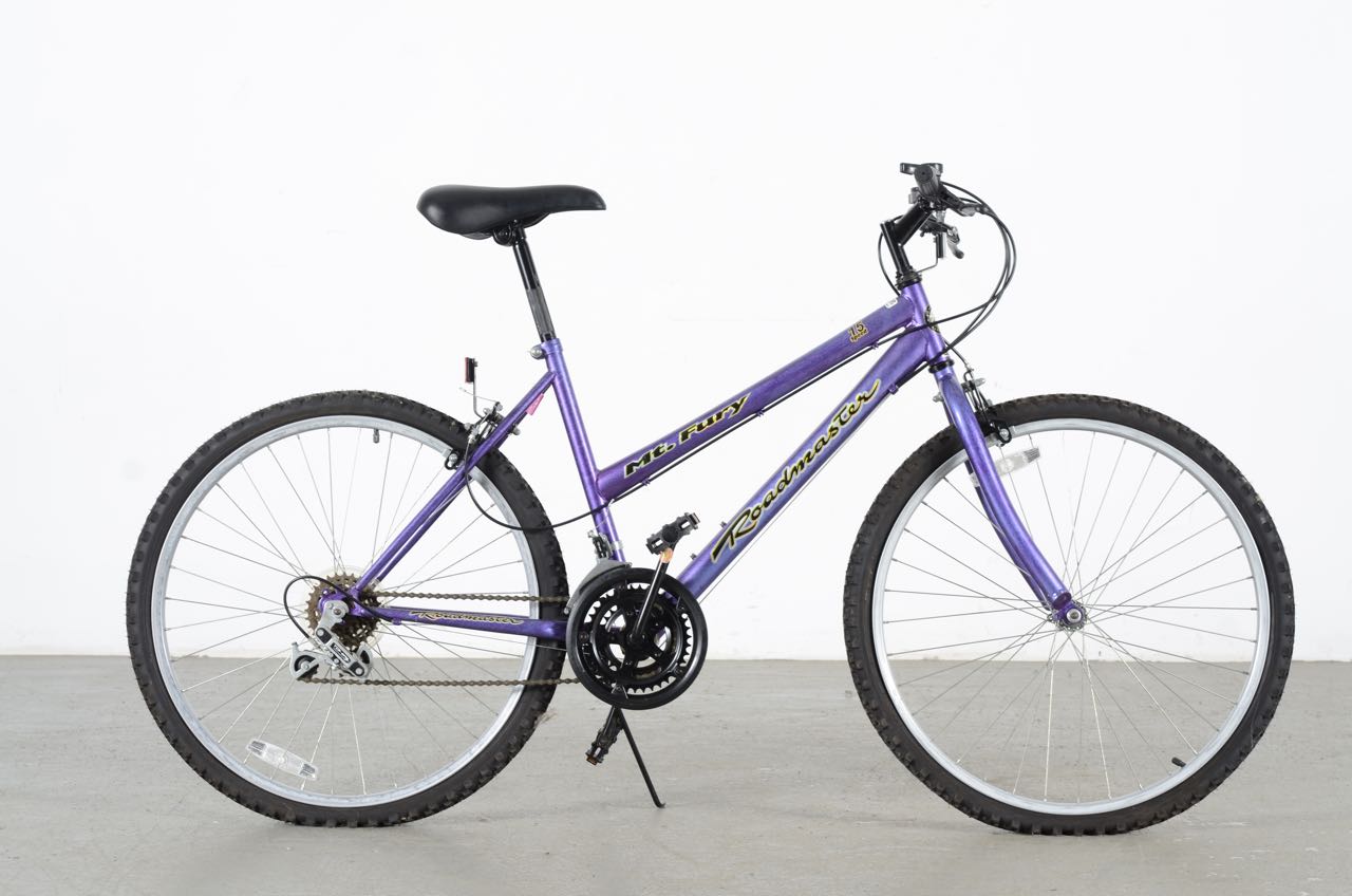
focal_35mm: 90
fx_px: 3373
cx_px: 676
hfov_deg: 22.7
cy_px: 448
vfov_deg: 15.1
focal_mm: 60
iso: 100
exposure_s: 1/125
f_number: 8
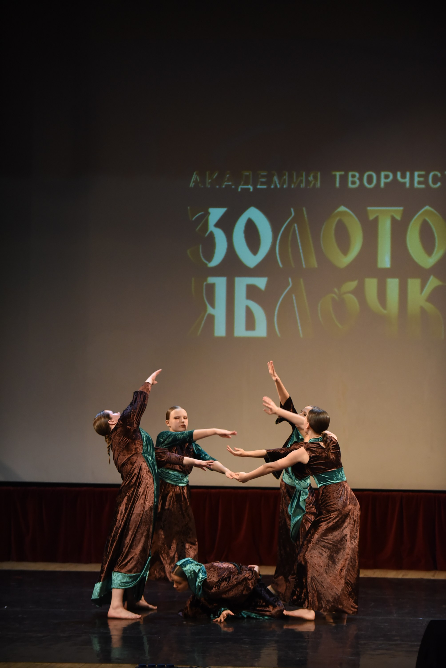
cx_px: 223
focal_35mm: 140
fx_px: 2599
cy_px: 334
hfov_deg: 9.8
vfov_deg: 14.6
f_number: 2.8
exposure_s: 1/400
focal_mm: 140
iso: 2500
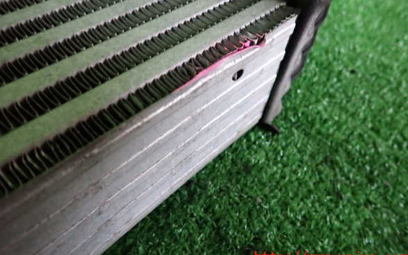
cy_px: 111
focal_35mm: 27
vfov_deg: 45.9
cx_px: 203
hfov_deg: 68.4
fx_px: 300
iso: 800
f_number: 2
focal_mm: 4.5
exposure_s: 1/30
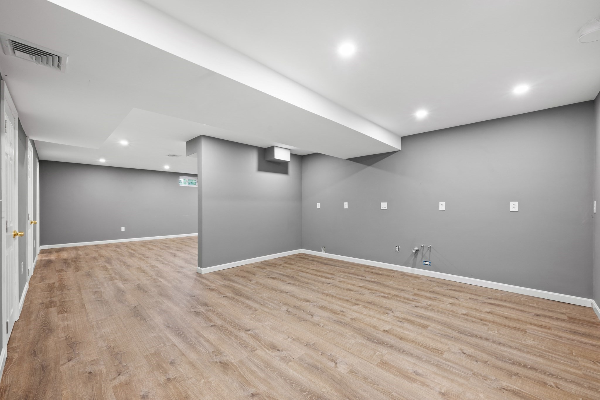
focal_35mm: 14
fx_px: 233
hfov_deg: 104.2
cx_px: 300
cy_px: 200
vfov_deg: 81.2
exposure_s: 1.3
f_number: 9
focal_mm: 14
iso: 200
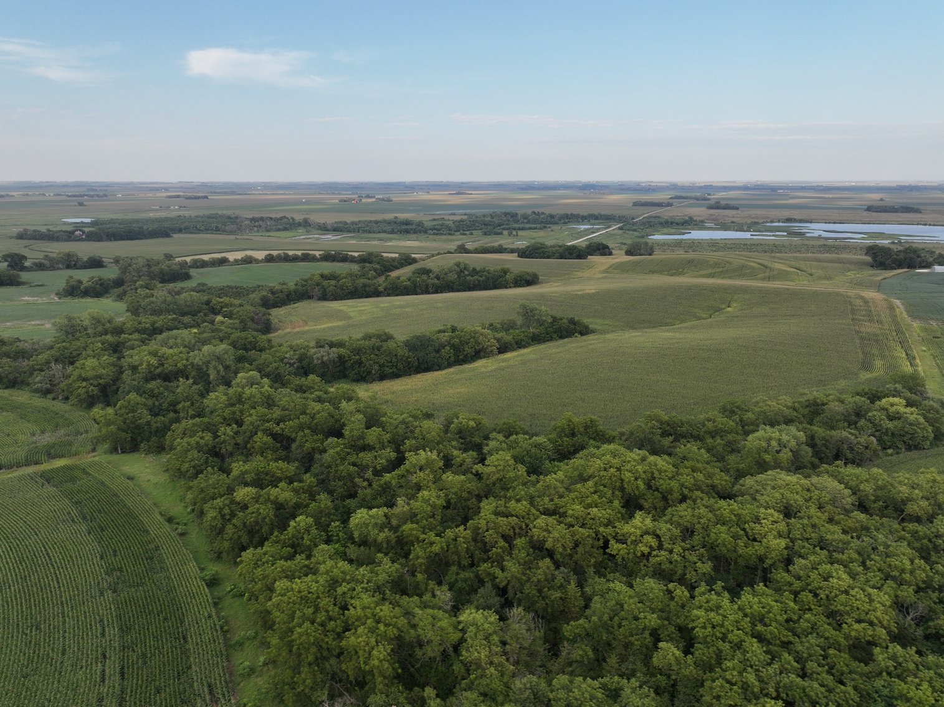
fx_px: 654
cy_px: 354
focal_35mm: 24
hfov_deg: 71.6
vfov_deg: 56.8
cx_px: 472
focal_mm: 12.29
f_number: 2.8
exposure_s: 1/60
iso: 160
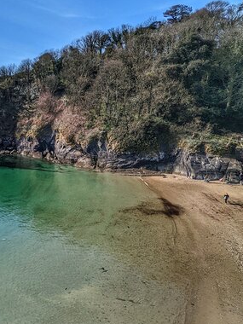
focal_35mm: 30
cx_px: 38
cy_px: 147
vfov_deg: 59.9
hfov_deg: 43.8
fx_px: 281
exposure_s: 1/2817
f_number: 2.2
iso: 51
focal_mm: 2.35
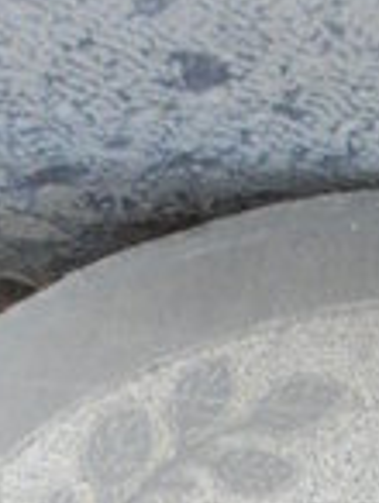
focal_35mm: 142
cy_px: 1171
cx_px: 475
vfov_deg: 11.6
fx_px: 2067
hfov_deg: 10.3
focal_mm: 4.6
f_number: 6.3
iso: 200
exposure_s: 1/200
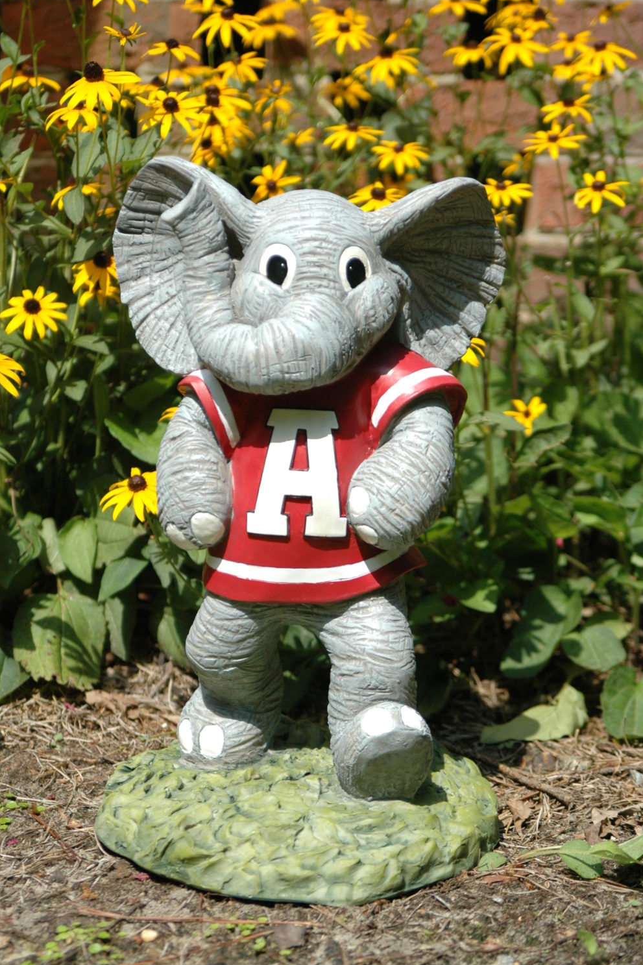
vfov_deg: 21.7
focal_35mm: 94
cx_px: 324
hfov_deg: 14.5
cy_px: 483
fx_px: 2519
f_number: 2.8
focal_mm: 62
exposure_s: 1/4000
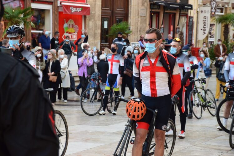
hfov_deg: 20.6
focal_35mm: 99
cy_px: 78
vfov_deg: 13.8
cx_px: 117
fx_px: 643
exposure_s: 1/60
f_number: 8
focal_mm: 66
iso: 400
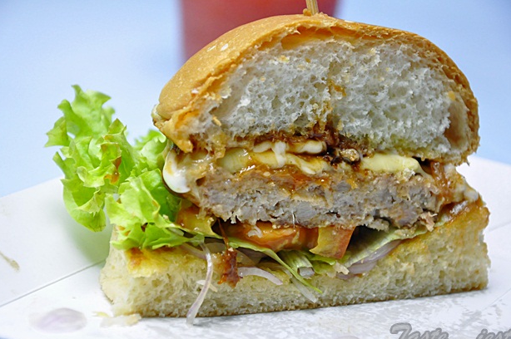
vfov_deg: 9.4
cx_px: 246
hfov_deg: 14.1
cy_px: 179
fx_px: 2070
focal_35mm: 146
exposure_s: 1/60
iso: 2500
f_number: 5.6
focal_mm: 92
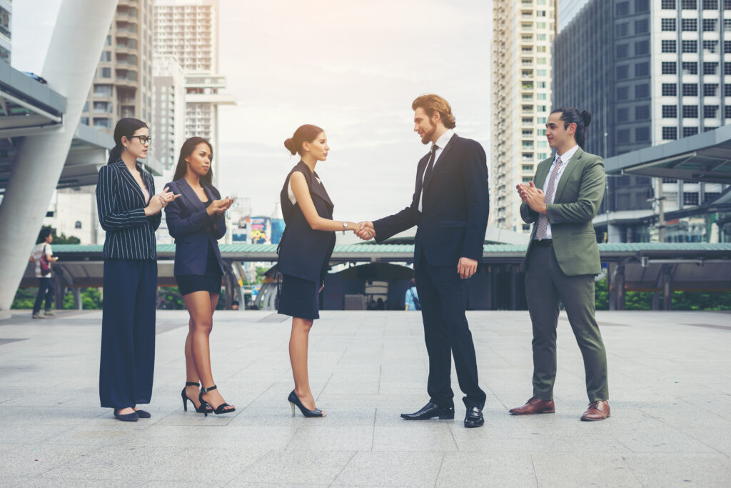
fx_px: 1015
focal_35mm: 50
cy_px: 244
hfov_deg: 39.6
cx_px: 366
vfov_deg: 27.0
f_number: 3.5
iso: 100
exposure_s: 1/400
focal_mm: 50
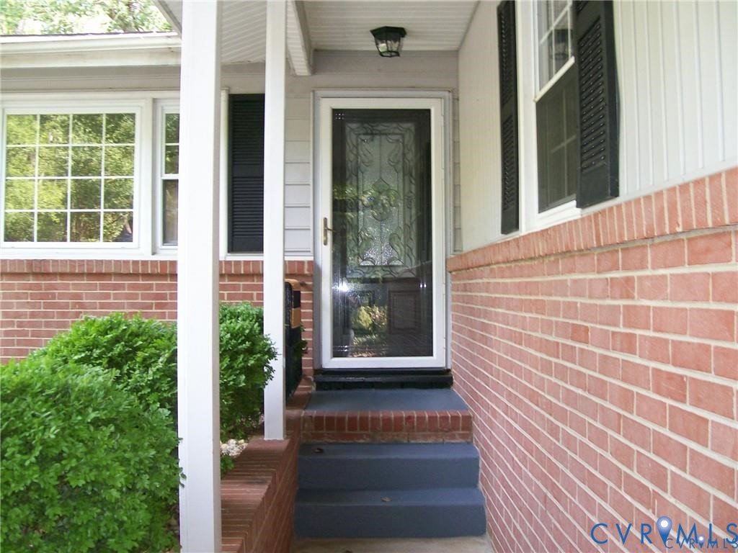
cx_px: 369
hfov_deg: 51.4
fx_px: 768
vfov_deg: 39.7
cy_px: 276
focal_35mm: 36
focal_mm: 6
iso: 140
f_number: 2.7
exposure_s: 1/64
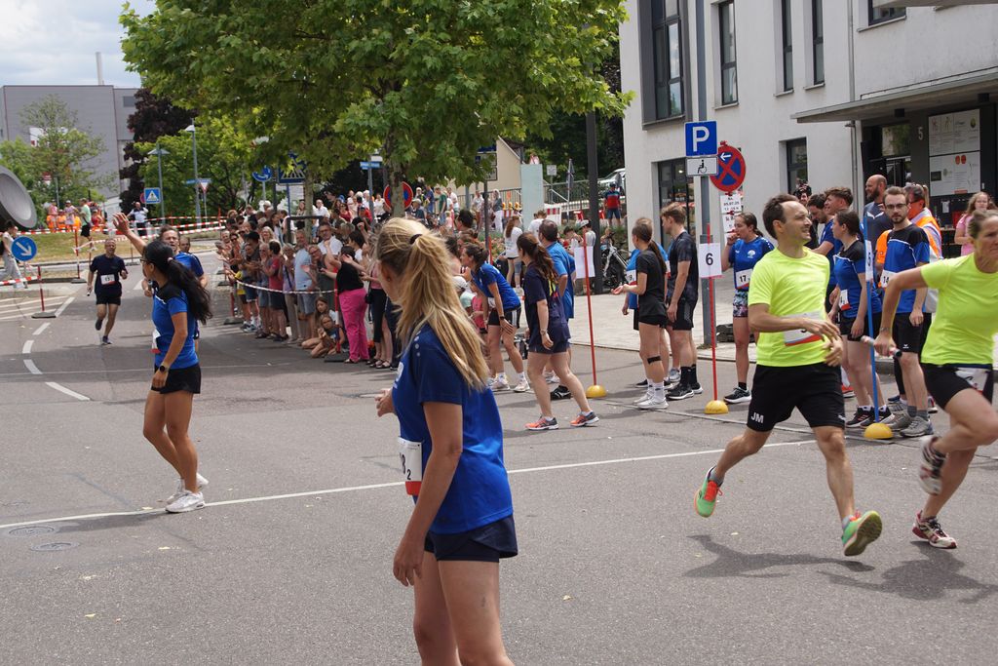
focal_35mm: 60
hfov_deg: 33.4
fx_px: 1663
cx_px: 499
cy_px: 333
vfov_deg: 22.6
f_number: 6.3
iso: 100
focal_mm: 40
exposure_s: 1/250
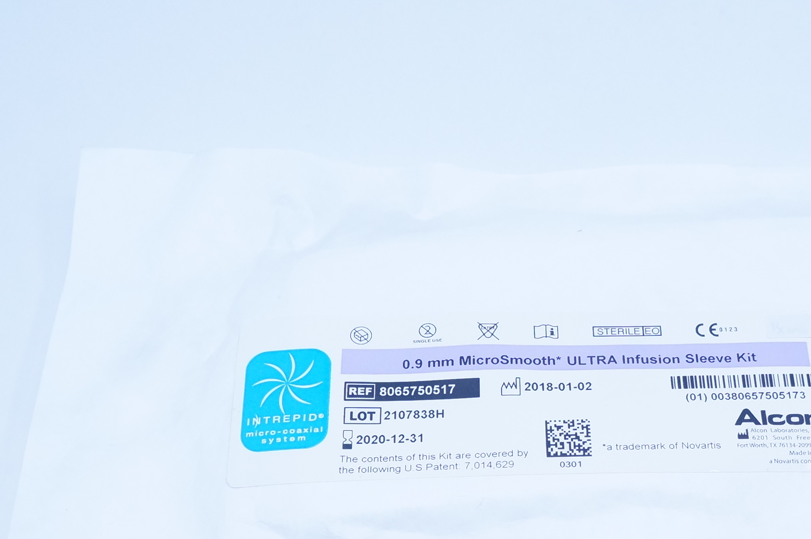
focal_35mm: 63
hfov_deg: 31.5
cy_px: 435
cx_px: 581
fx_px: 1418
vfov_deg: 21.3
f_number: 5.6
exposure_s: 1/200
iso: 800
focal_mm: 18
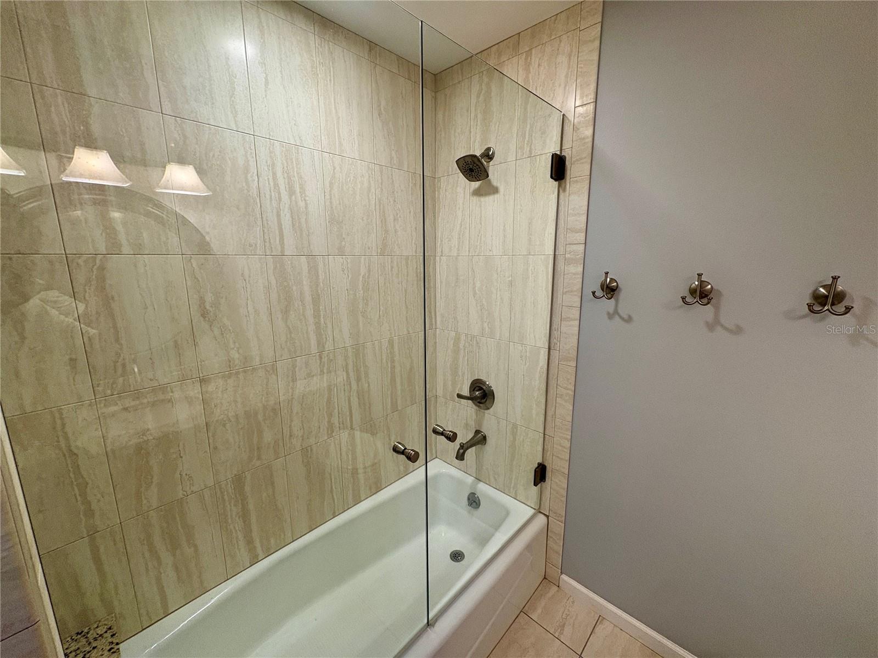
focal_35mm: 14
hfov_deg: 102.1
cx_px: 439
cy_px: 329
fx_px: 355
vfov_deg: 85.7
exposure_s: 1/120
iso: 200
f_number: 2.2
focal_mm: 2.22
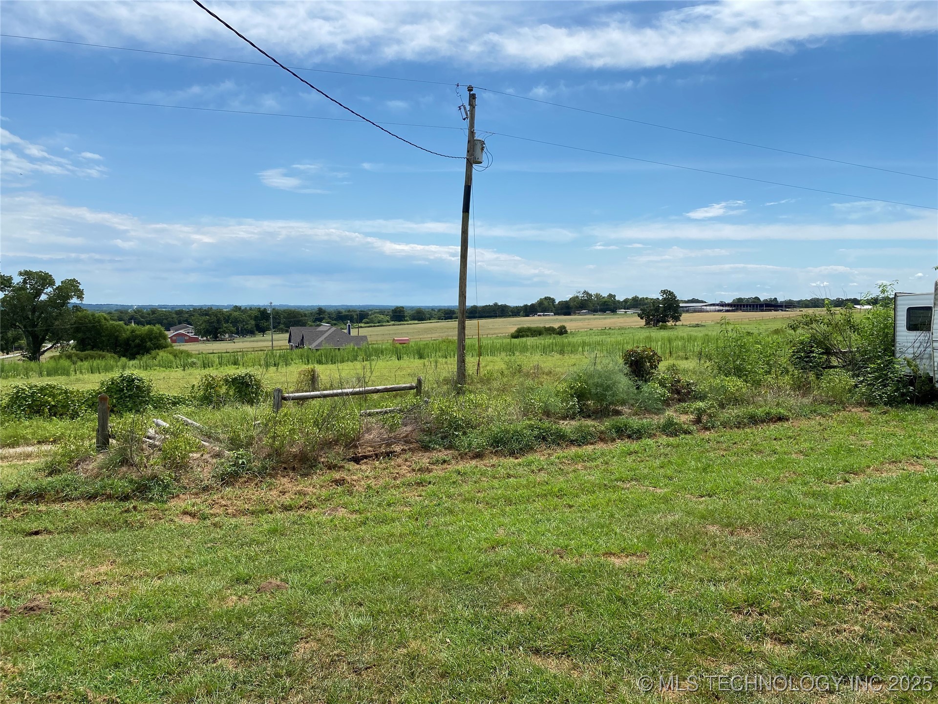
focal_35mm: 26
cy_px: 352
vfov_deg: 53.1
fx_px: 705
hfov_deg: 67.3
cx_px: 469
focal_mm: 4.25
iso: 32
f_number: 1.8
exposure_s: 1/4608
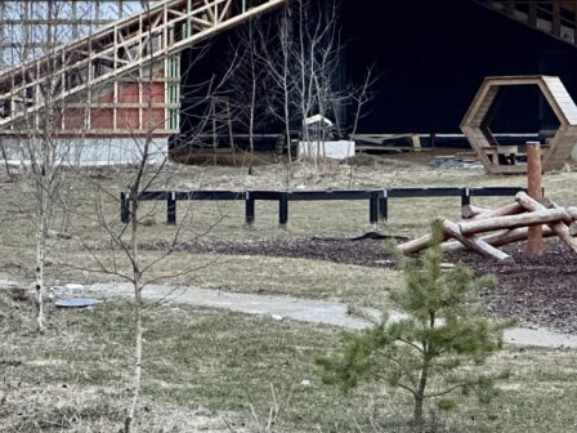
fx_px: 2934
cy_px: 4
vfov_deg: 8.4
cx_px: 447
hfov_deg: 11.2
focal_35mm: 176
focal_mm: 9
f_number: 2.8
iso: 320
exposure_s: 1/60
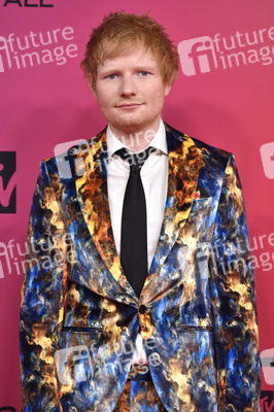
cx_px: 137
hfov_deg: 7.4
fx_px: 2116
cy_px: 206
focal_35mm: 185
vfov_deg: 11.1
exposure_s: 1/200
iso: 2000
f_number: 5.6
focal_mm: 185
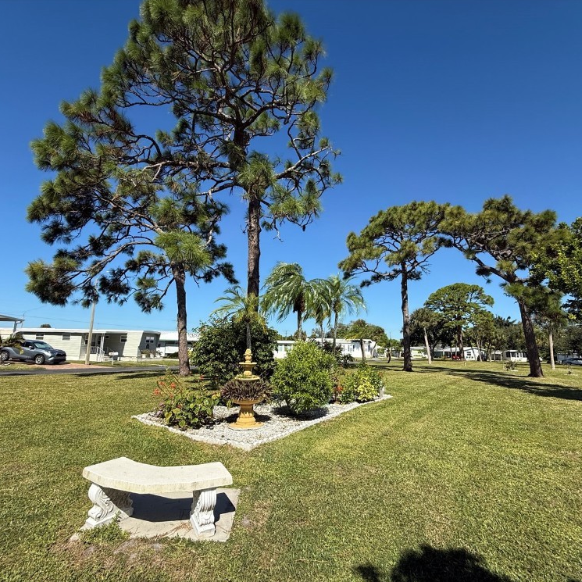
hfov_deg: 84.0
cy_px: 298
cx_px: 293
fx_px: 323
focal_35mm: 17
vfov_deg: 84.0
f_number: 2.2
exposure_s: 1/2237
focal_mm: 2.22
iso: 50
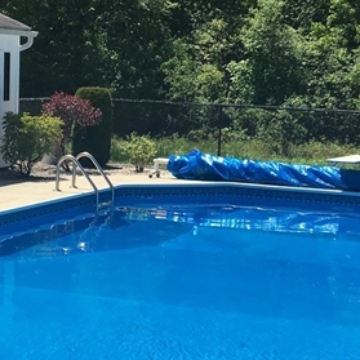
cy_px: 148
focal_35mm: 94
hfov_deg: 18.5
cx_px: 174
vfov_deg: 18.5
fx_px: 1106
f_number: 2.2
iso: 25
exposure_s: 1/1508
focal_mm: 4.15
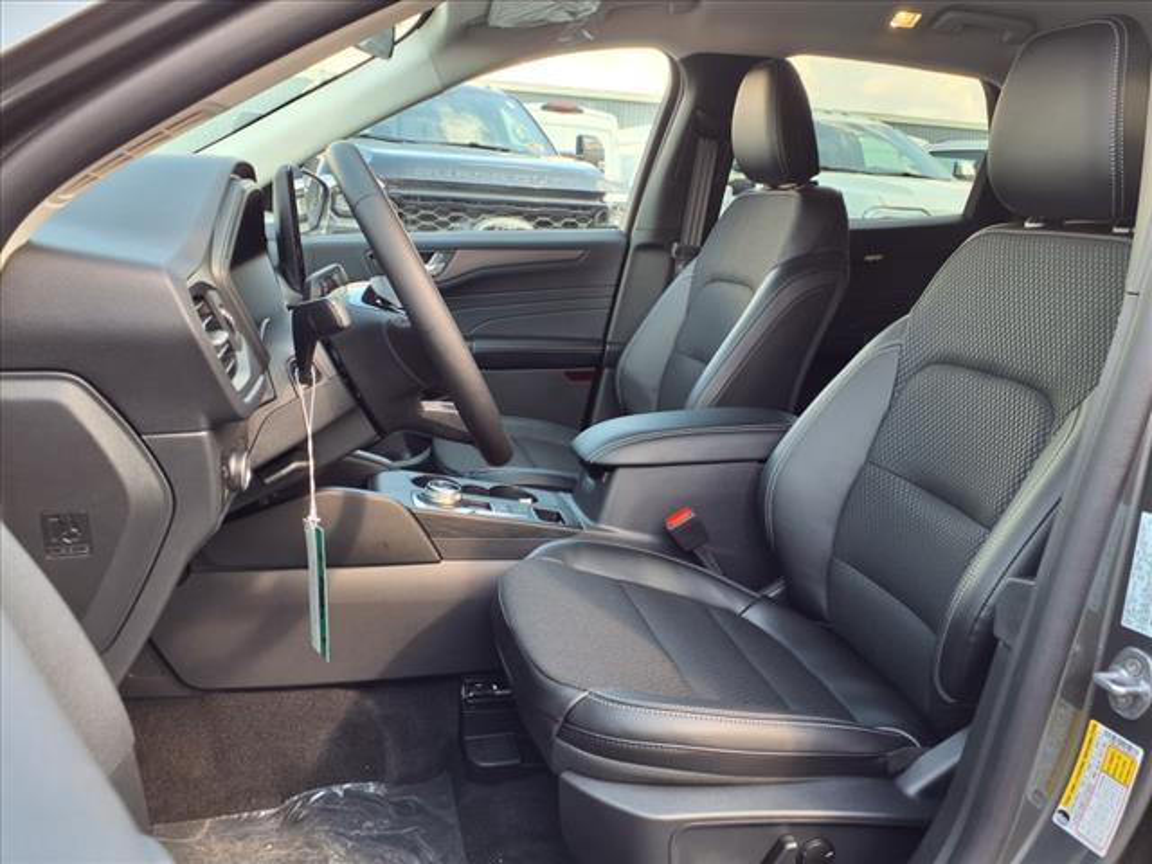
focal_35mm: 27
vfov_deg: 51.4
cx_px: 576
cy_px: 432
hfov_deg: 65.3
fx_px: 899
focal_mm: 3.58
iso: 50
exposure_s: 1/120
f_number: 1.9
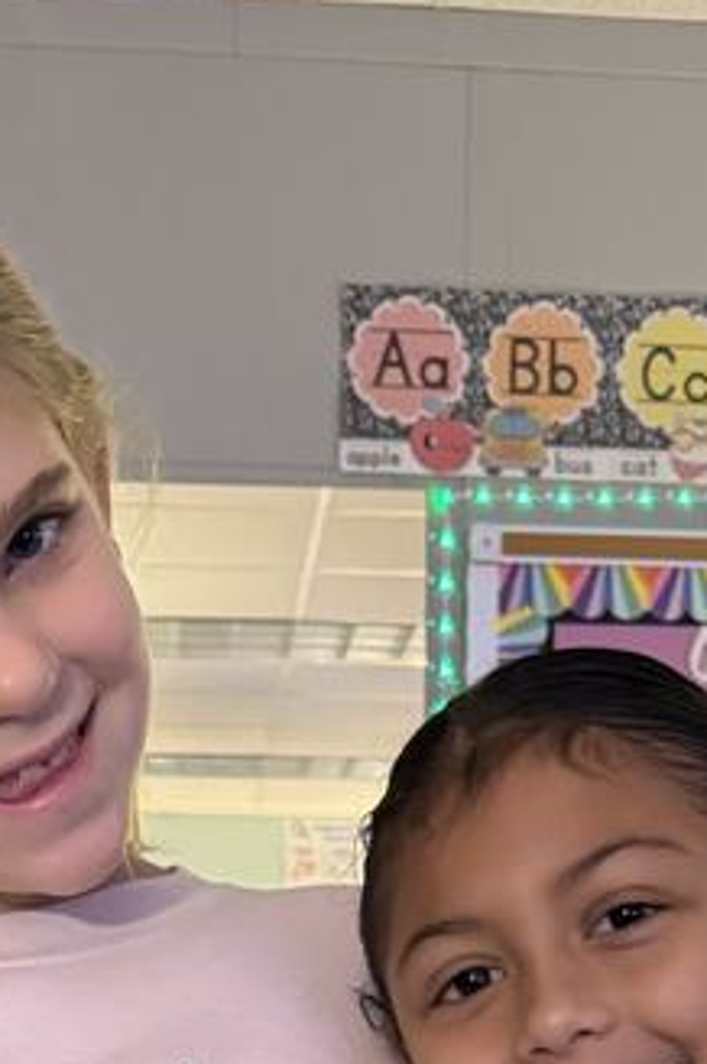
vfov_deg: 21.7
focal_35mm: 78
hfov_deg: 17.5
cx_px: 373
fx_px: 2302
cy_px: 1593
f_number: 1.78
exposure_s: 1/60
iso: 640
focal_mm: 6.76
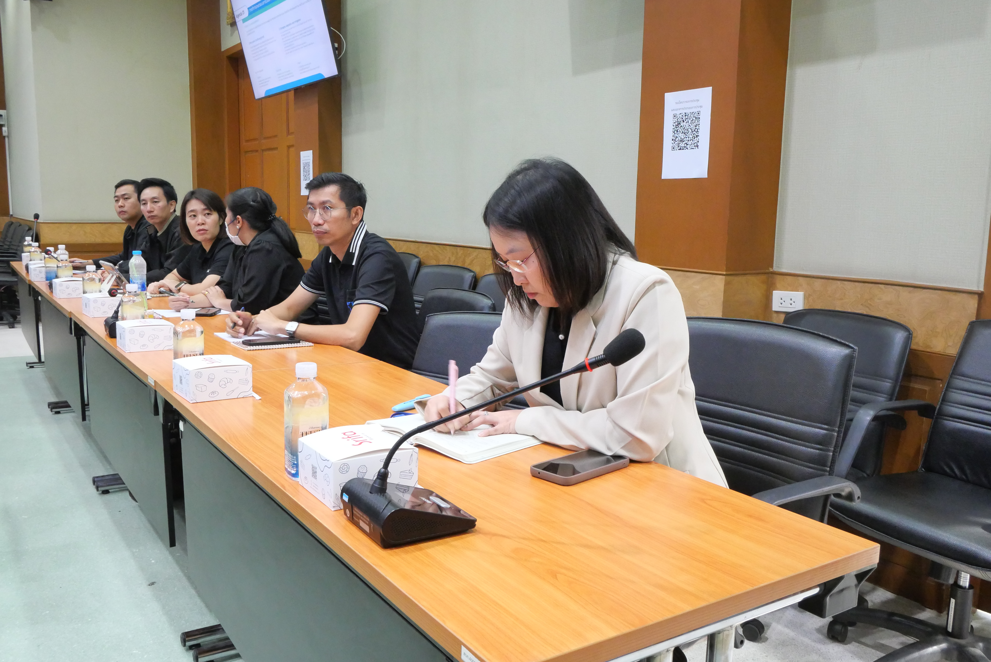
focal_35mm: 29
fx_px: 799
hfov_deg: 63.6
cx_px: 496
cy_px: 331
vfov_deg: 45.0
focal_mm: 14
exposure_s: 1/25
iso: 3200
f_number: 8
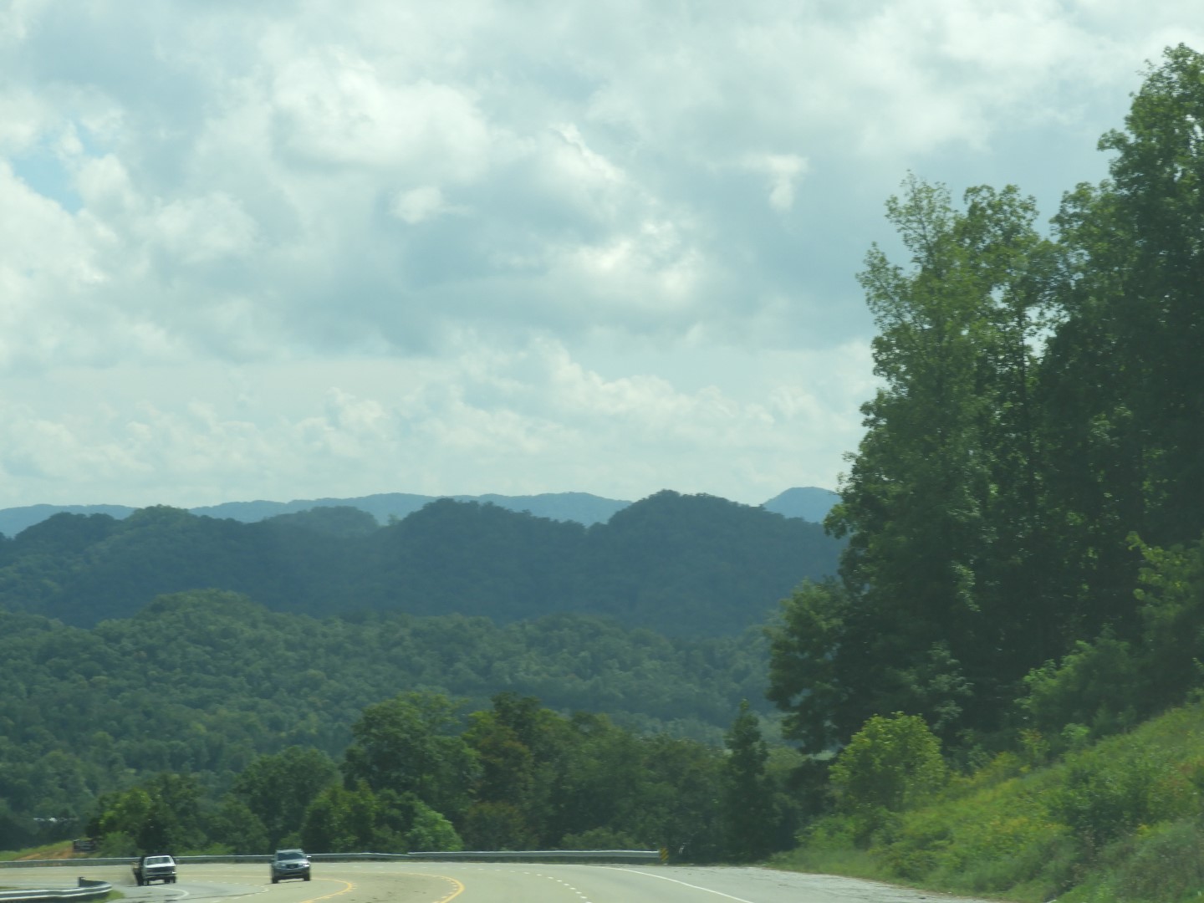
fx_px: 4696
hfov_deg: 14.6
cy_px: 452
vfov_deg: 11.0
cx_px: 602
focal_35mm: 135
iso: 100
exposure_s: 1/640
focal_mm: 24.2
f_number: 5
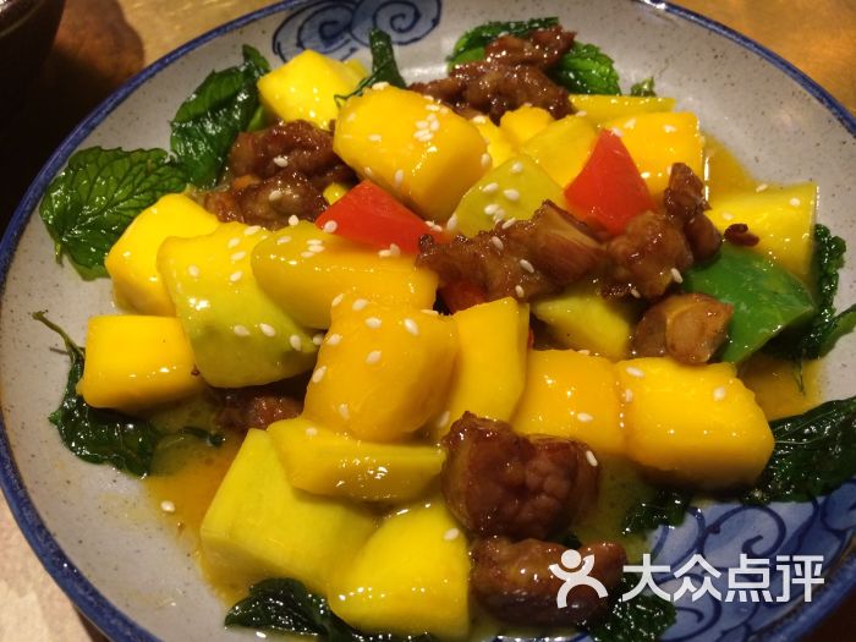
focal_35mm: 29
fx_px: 717
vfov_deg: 48.2
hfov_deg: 61.7
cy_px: 321
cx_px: 428
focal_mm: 4.15
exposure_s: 1/30
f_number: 2.2
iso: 125
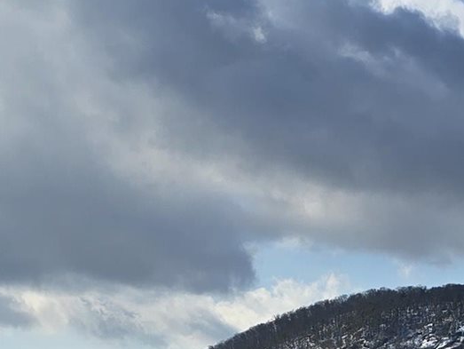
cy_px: 424
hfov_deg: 14.4
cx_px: 468
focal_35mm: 135
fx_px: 1811
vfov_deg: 10.8
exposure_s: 1/1563
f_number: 1.7
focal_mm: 6.3
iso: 12
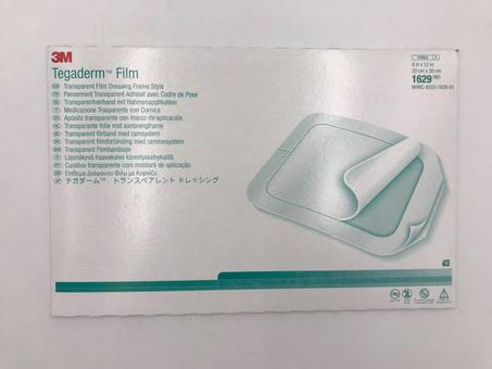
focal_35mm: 28
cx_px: 246
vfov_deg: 49.8
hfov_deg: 63.4
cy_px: 184
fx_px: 398
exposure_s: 1/222
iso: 20
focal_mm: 3.99
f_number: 1.8
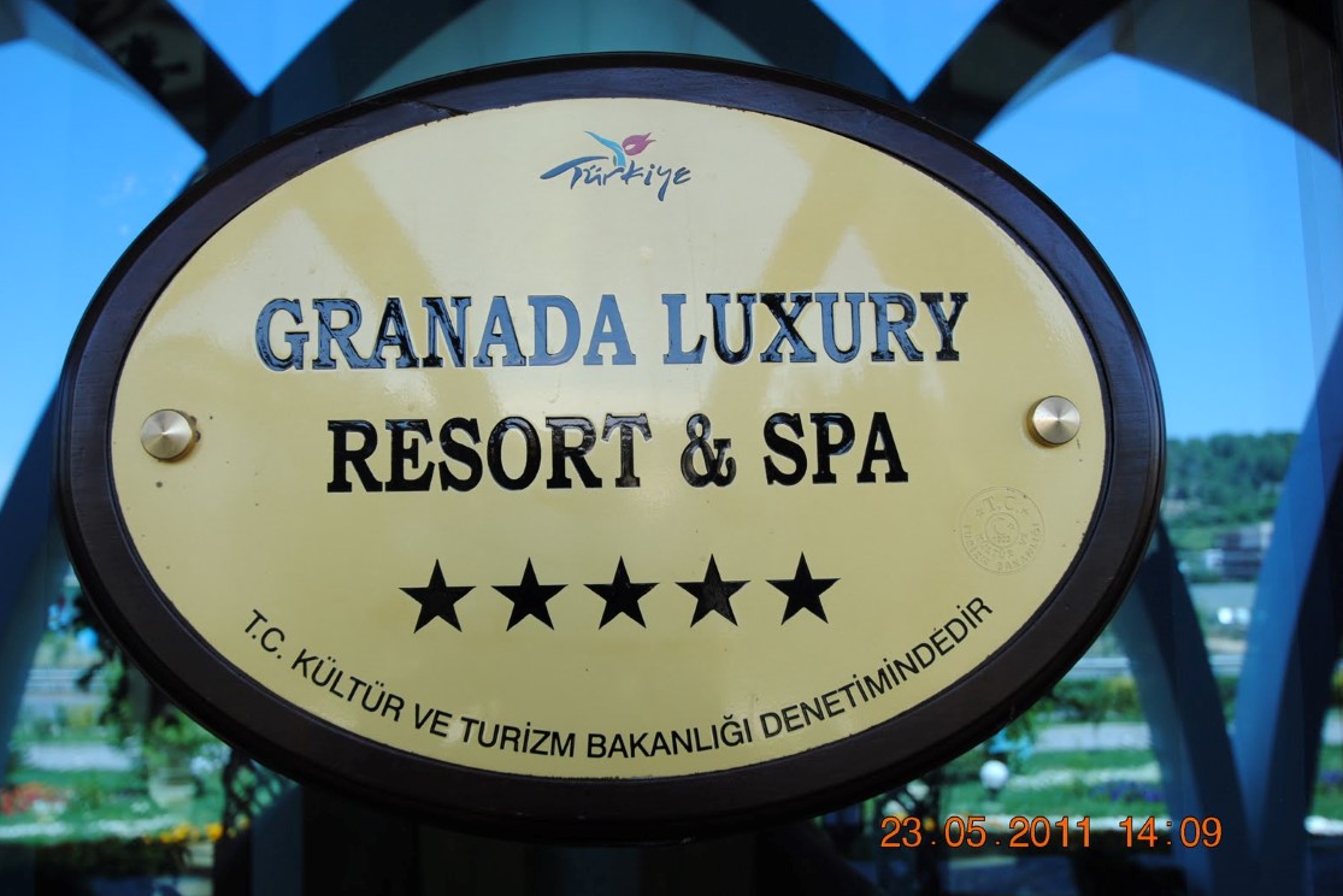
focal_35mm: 37
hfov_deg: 51.9
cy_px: 440
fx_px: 1381
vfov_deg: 36.0
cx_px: 665
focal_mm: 24
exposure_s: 1/125
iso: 200
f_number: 5.6
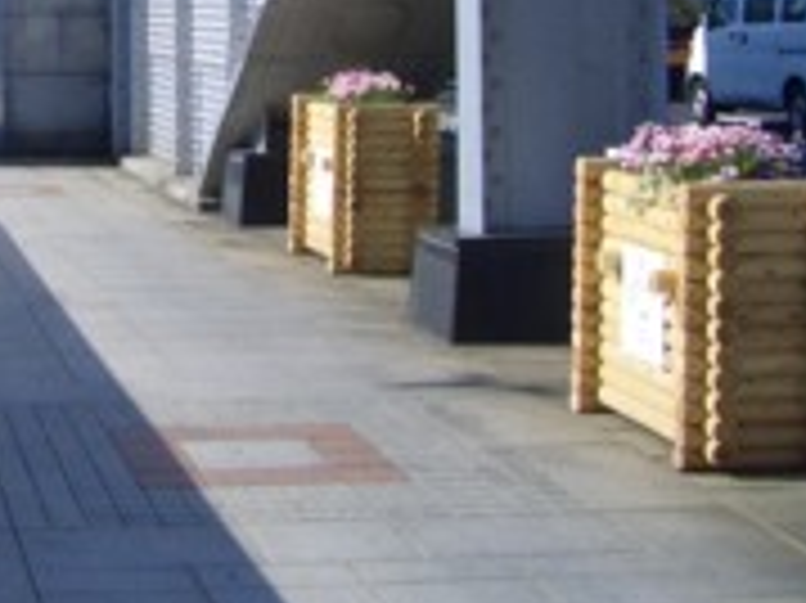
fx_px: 2048
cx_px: -77
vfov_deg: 16.3
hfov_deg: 21.2
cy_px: -50
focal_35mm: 88
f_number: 4.3
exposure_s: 1/500
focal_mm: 5.8
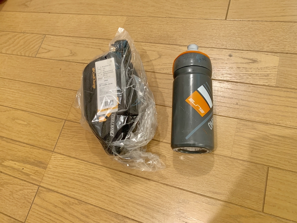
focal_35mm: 26
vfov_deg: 53.1
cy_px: 112
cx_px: 148
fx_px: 223
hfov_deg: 67.3
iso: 400
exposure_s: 1/33
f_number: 1.8
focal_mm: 4.25
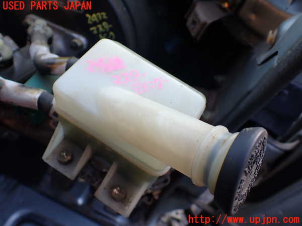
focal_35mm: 30
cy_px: 113
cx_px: 151
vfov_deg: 46.8
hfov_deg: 60.0
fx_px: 262
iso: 160
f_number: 2.3
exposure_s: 1/125
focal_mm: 5.4
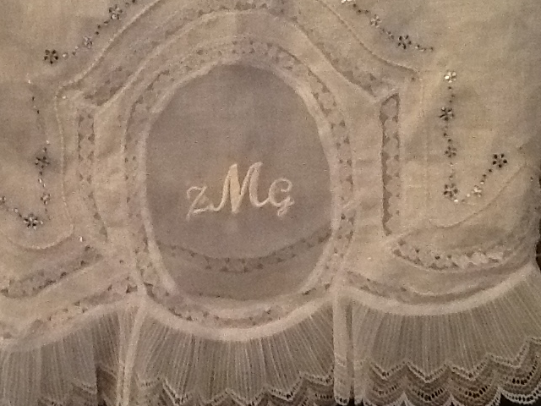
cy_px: 154
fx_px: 1031
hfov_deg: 29.4
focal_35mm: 66
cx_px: 256
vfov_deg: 22.2
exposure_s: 1/30
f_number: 2.4
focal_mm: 2.03
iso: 250
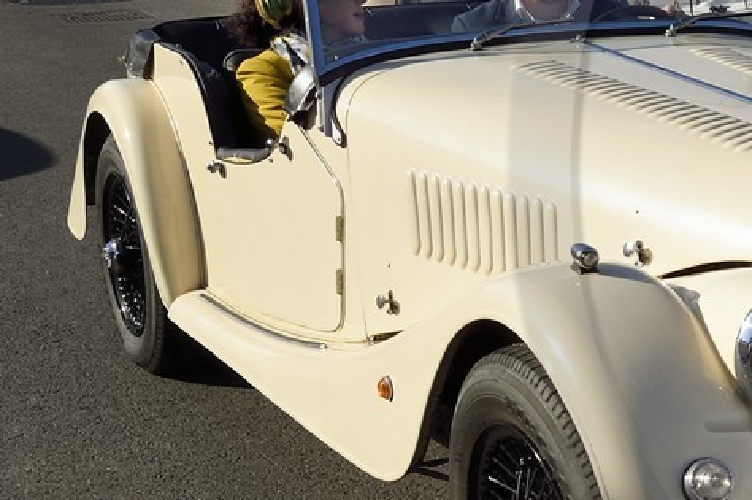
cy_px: 173
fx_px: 1690
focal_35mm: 81
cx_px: 1153
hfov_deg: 21.0
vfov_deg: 16.8
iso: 200
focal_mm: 24
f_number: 11
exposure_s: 1/400
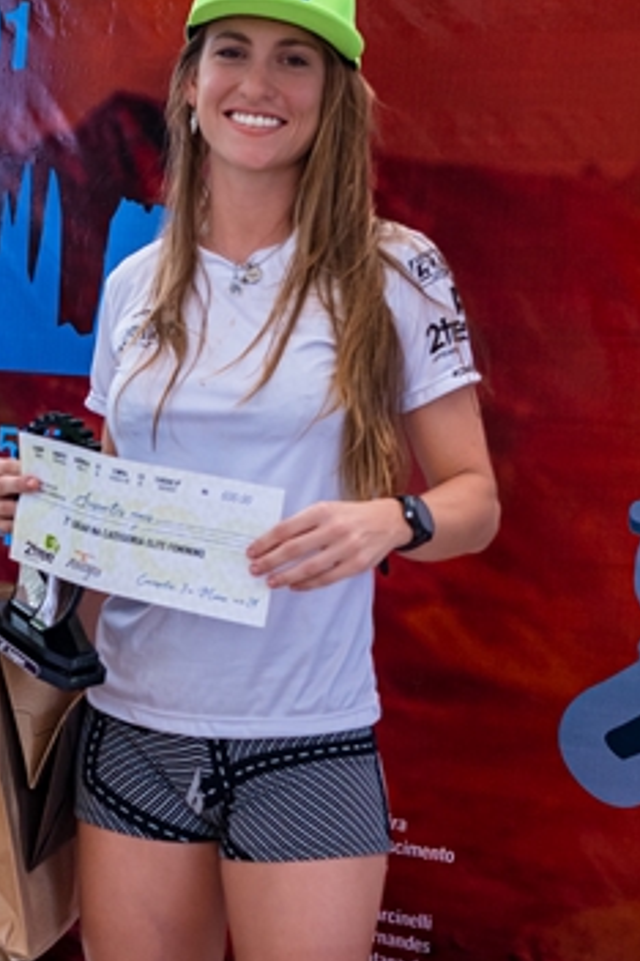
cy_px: 601
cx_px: 63
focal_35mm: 76
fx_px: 2027
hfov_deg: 17.7
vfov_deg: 26.6
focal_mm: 24
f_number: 2.8
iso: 640
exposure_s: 1/1250
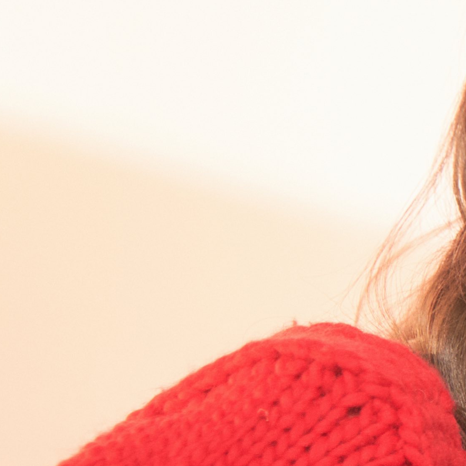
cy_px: 455
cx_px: 1239
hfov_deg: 6.7
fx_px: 3701
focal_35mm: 243
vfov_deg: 7.2
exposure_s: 1/250
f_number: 3.2
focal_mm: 53
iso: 500
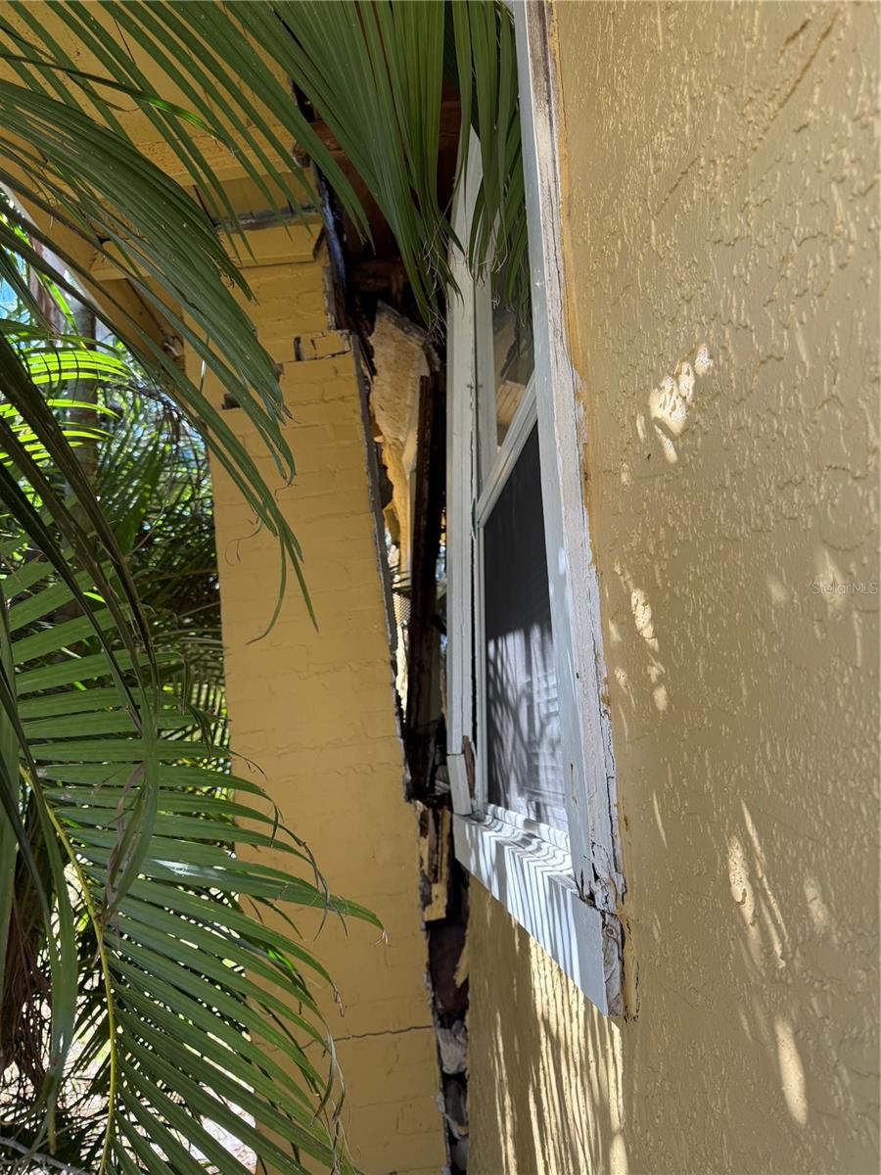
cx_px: 440
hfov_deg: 56.8
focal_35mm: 24
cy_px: 588
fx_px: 814
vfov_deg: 71.6
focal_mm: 6.76
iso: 100
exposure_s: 1/494
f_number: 1.78
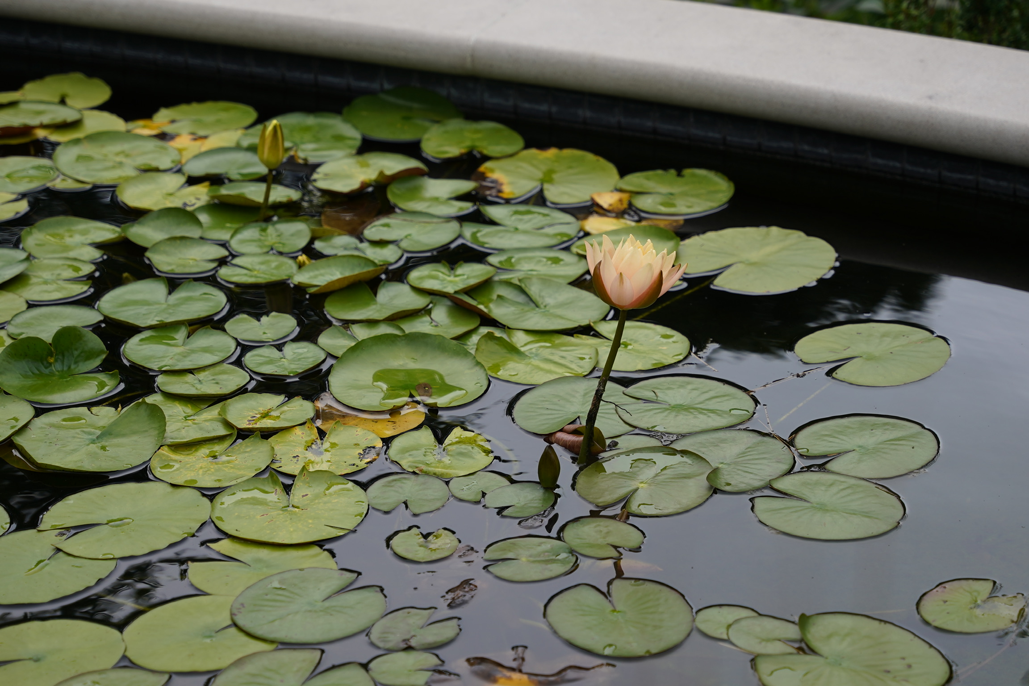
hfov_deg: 19.5
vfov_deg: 13.0
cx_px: 514
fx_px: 3001
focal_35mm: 105
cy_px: 343
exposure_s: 1/400
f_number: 2.8
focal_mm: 70
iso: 125
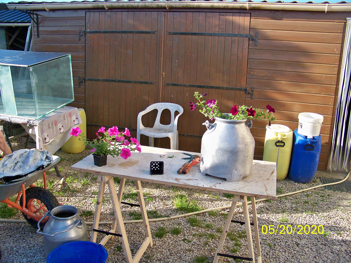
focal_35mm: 33
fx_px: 335
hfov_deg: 55.4
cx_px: 176
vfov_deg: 42.9
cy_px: 132
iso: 64
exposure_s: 1/320
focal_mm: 5.85
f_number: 2.8
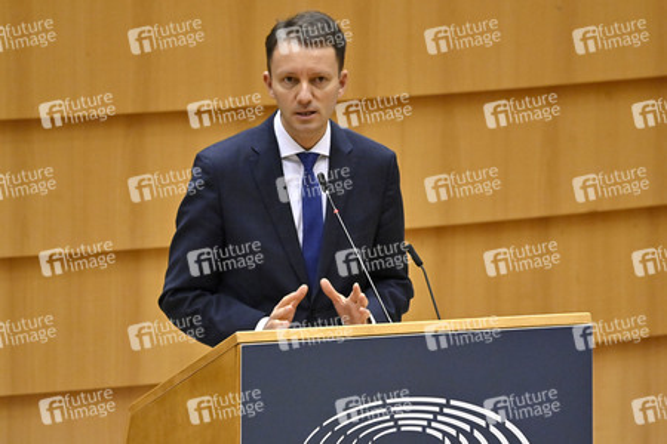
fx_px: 11116
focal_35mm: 600
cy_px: 222
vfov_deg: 2.3
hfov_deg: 3.4
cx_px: 334
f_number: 6.3
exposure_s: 1/640
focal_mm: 600
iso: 5000
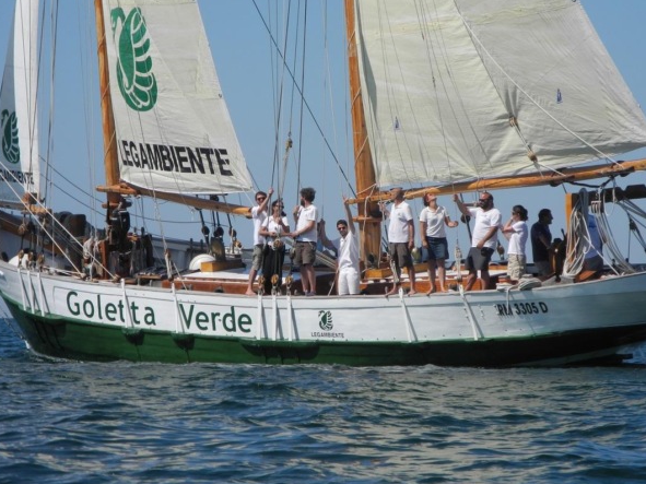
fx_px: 4291
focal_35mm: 230
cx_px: 340
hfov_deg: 8.6
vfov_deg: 6.5
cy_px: 231
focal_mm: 42.6
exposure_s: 1/800
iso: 100
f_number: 5.6
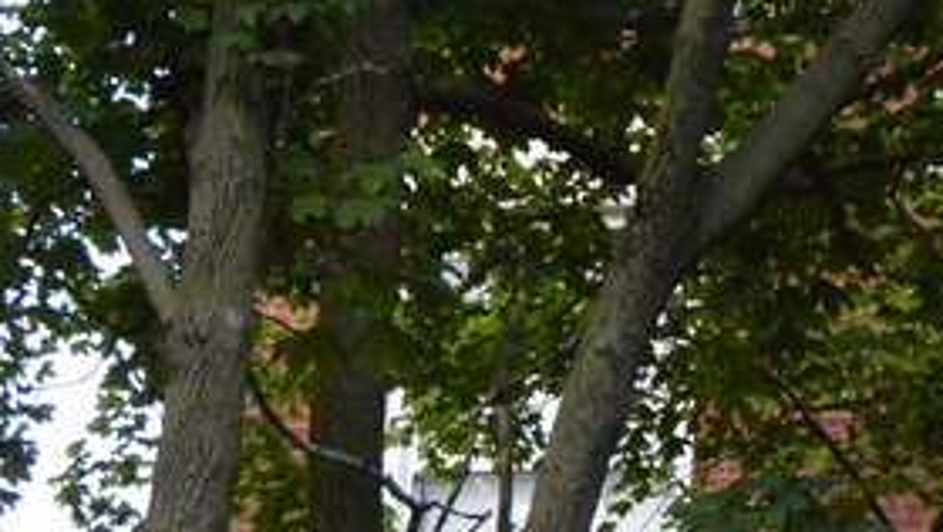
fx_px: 4554
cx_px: 1411
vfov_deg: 6.5
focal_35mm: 182
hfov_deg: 11.3
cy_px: 1111
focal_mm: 20
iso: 400
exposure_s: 1/125
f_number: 5.6
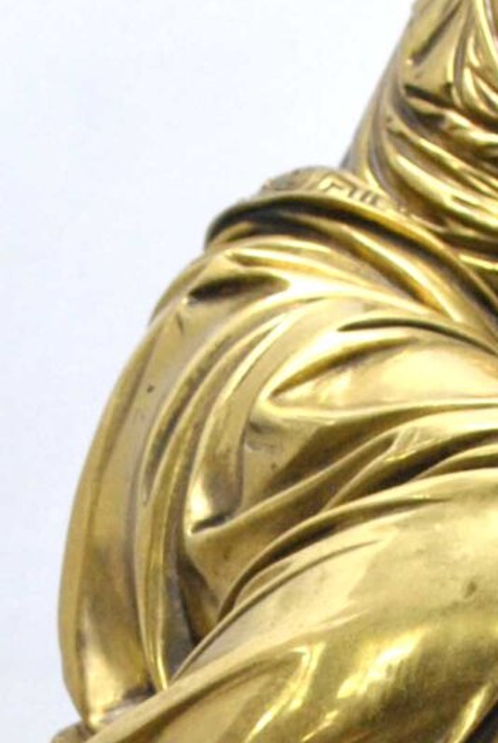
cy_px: 971
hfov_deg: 7.3
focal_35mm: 190
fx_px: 3927
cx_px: 216
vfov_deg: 10.6
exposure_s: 1/25
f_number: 4.2
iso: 400
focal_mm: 26
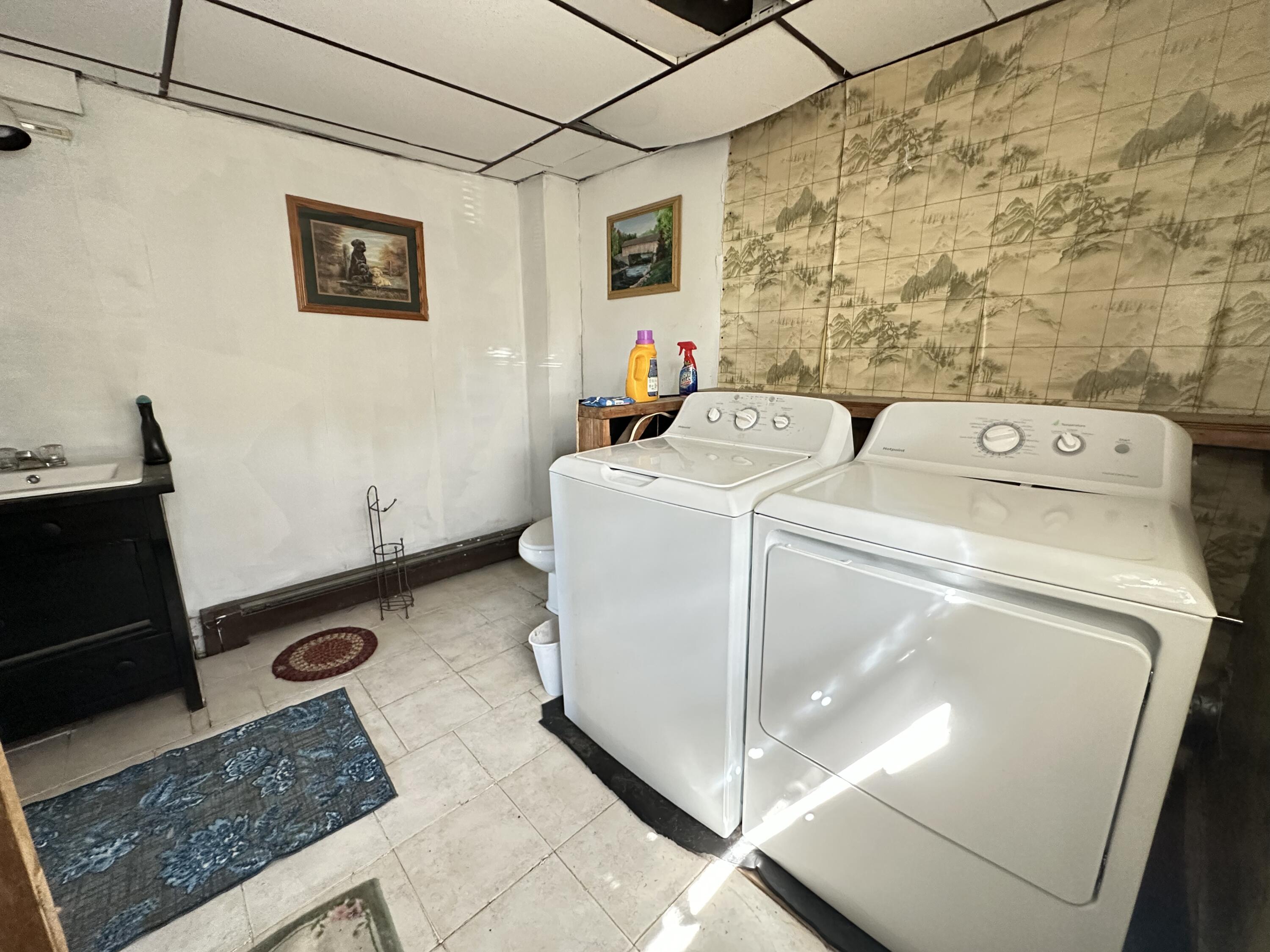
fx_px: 514
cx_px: 635
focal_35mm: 14
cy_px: 476
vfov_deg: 85.7
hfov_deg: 102.1
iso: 1000
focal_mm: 2.22
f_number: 2.2
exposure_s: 1/60
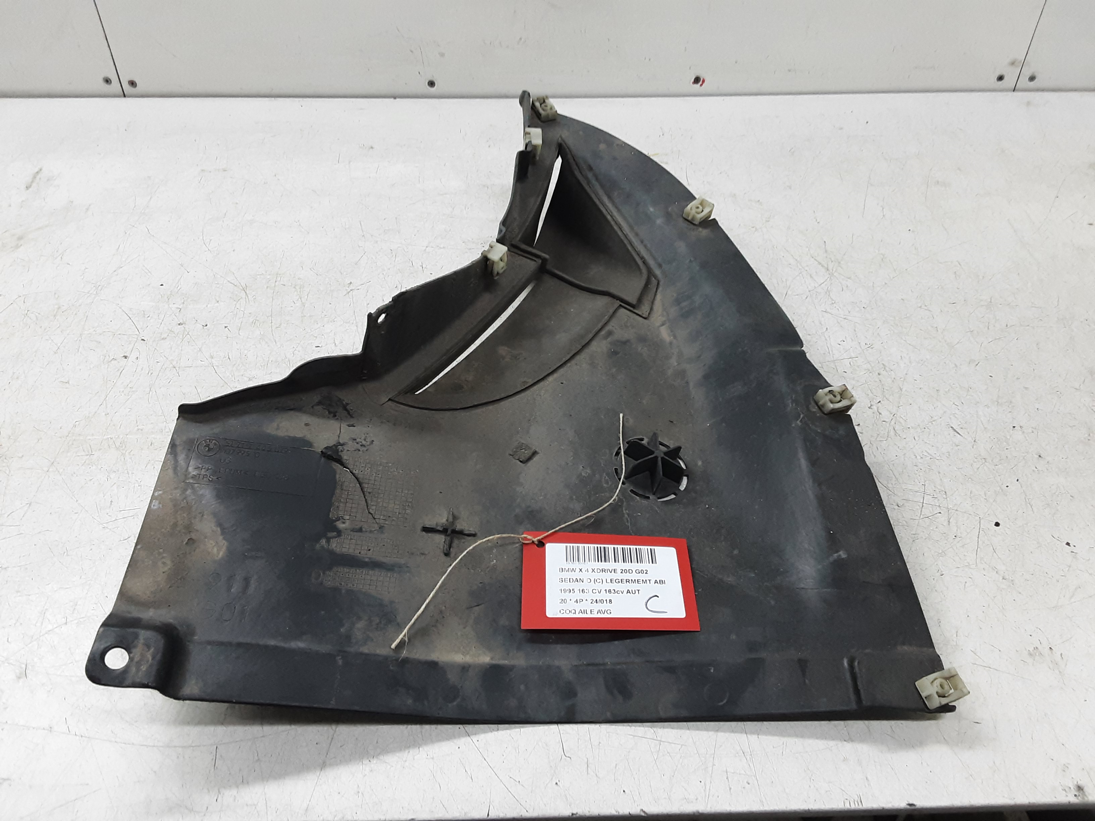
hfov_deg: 65.3
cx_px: 548
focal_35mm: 27
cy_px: 410
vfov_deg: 51.4
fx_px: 854
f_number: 1.9
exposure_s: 1/50
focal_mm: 2.91
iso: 125
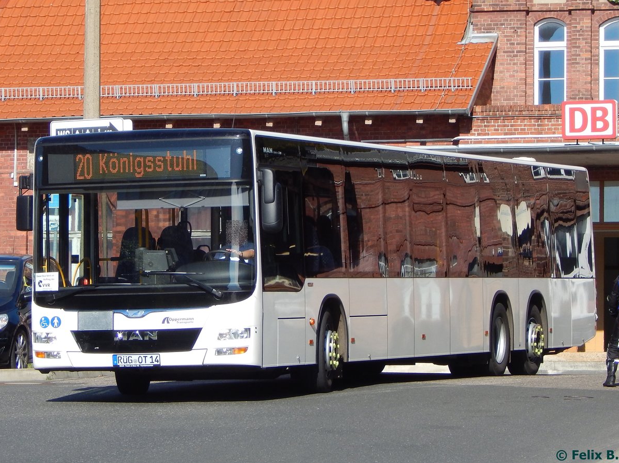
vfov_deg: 9.2
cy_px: 230
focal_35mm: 161
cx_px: 310
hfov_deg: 12.3
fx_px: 2877
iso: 125
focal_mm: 28.7
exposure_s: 1/800
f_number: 5.1
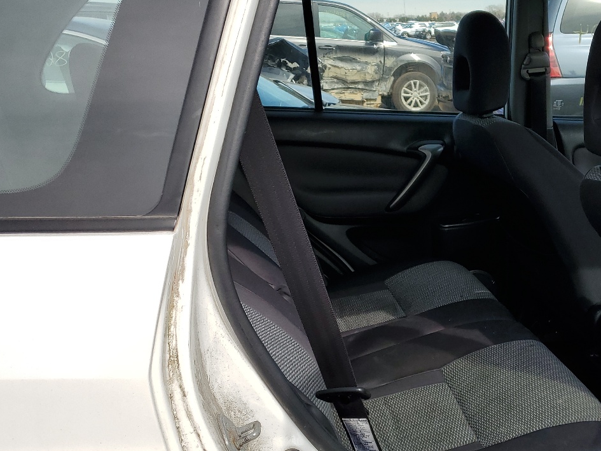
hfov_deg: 41.5
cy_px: 225
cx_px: 459
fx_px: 764
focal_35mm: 44
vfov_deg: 32.9
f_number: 1.5
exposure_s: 1/2500
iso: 50
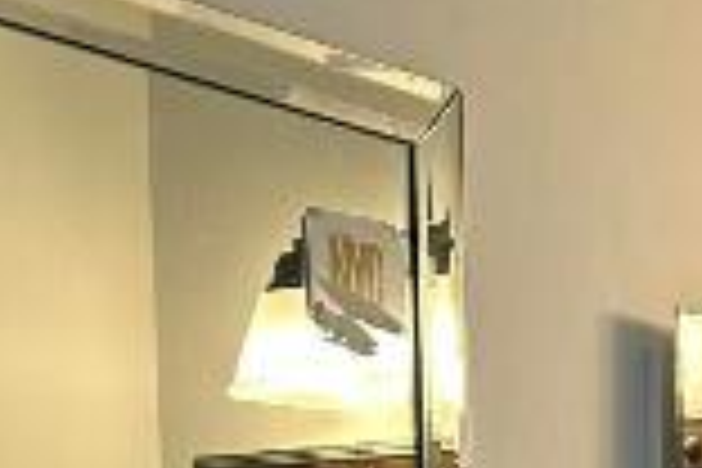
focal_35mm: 123
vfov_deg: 9.6
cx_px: 846
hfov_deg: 16.0
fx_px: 2398
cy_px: 1192
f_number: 1.78
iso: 200
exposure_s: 1/120
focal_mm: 6.86
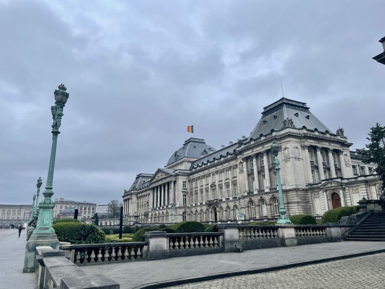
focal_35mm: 26
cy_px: 144
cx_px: 192
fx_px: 289
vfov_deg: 53.1
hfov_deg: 67.3
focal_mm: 4.2
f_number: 1.6
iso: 32
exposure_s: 1/1511
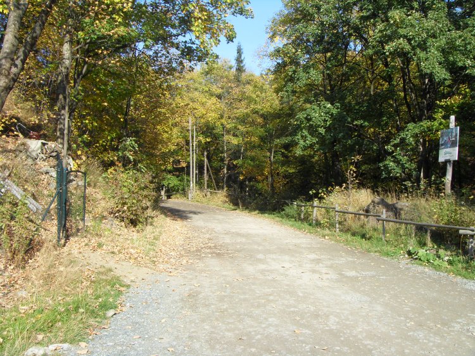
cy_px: 178
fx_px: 535
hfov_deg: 47.9
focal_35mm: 39
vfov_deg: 36.8
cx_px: 238
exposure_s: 1/125
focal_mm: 6.6
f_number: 6.2
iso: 80
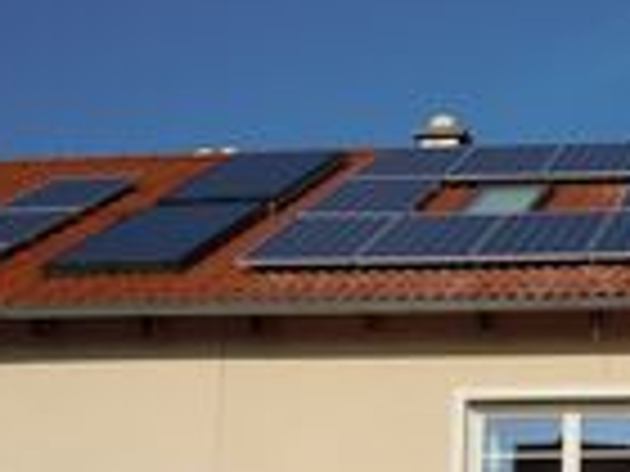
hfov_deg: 20.5
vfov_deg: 16.2
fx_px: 1638
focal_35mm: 90
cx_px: 742
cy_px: 438
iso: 100
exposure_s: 1/500
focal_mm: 5.4
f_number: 7
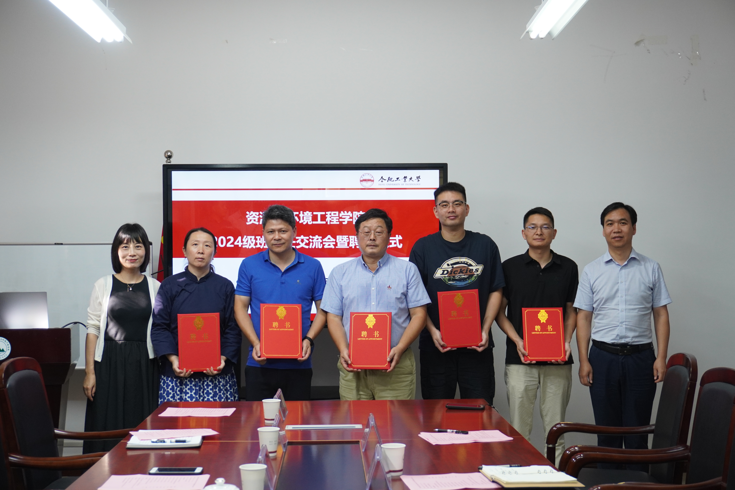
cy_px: 245
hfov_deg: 40.0
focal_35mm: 50
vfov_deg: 27.3
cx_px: 368
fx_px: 1011
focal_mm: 33
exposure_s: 1/30
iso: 800
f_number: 5
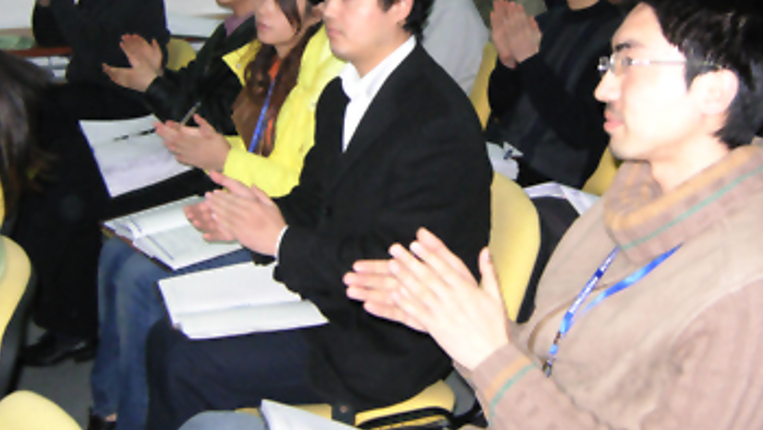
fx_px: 1133
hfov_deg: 37.0
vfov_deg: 21.2
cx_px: 475
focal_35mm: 56
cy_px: 77
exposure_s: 1/181
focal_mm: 7.5
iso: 200
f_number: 2.7
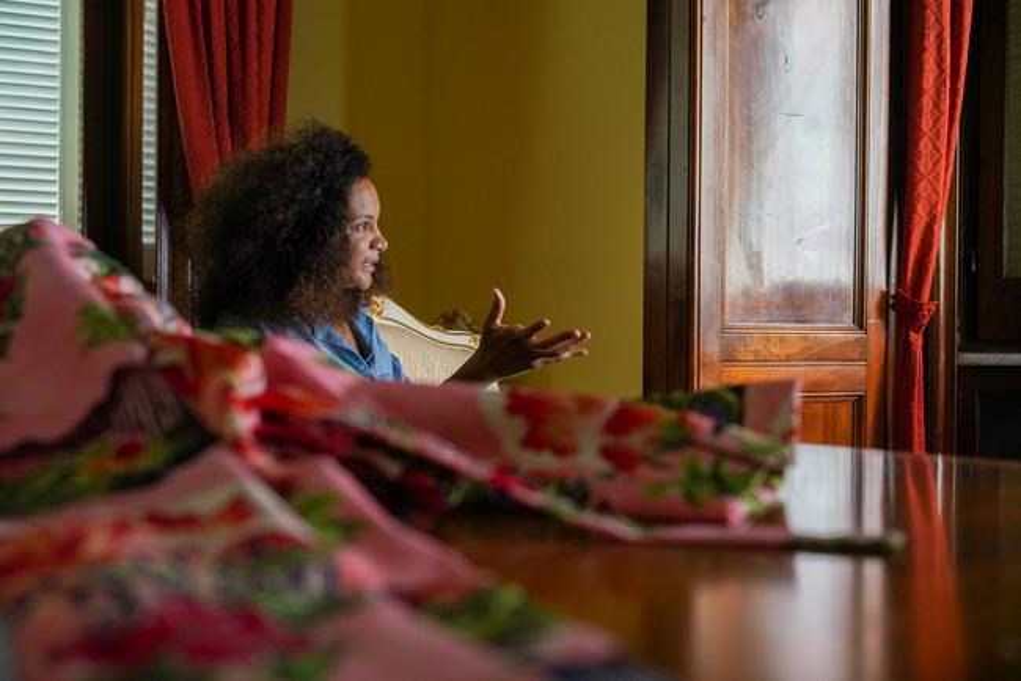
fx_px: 1560
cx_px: 510
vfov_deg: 24.6
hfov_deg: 36.2
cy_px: 340
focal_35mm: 55
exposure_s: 1/160
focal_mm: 55
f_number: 5.6
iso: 4000
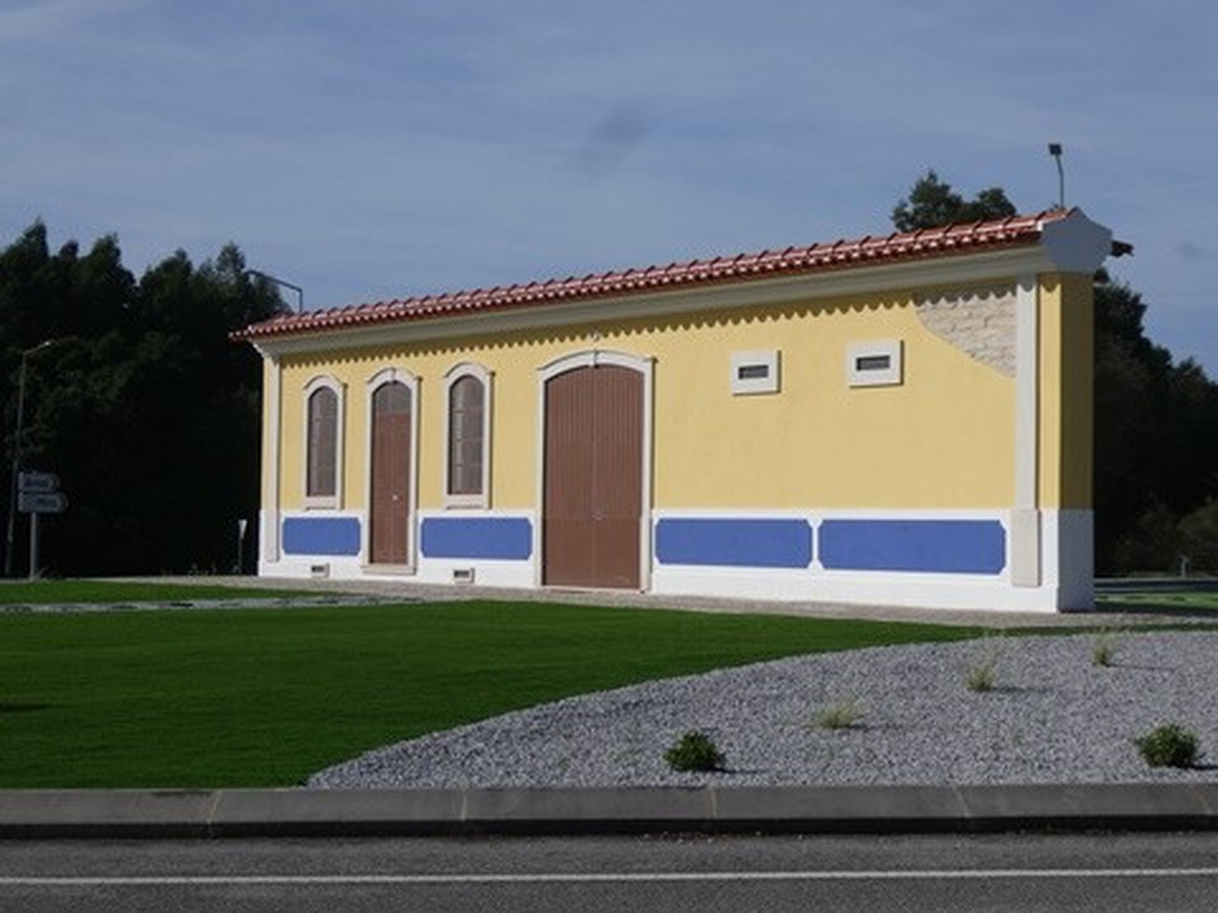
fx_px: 2463
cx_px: 609
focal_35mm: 70
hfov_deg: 27.8
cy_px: 456
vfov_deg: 21.0
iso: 80
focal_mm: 12.5
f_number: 4.5
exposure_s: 1/1300
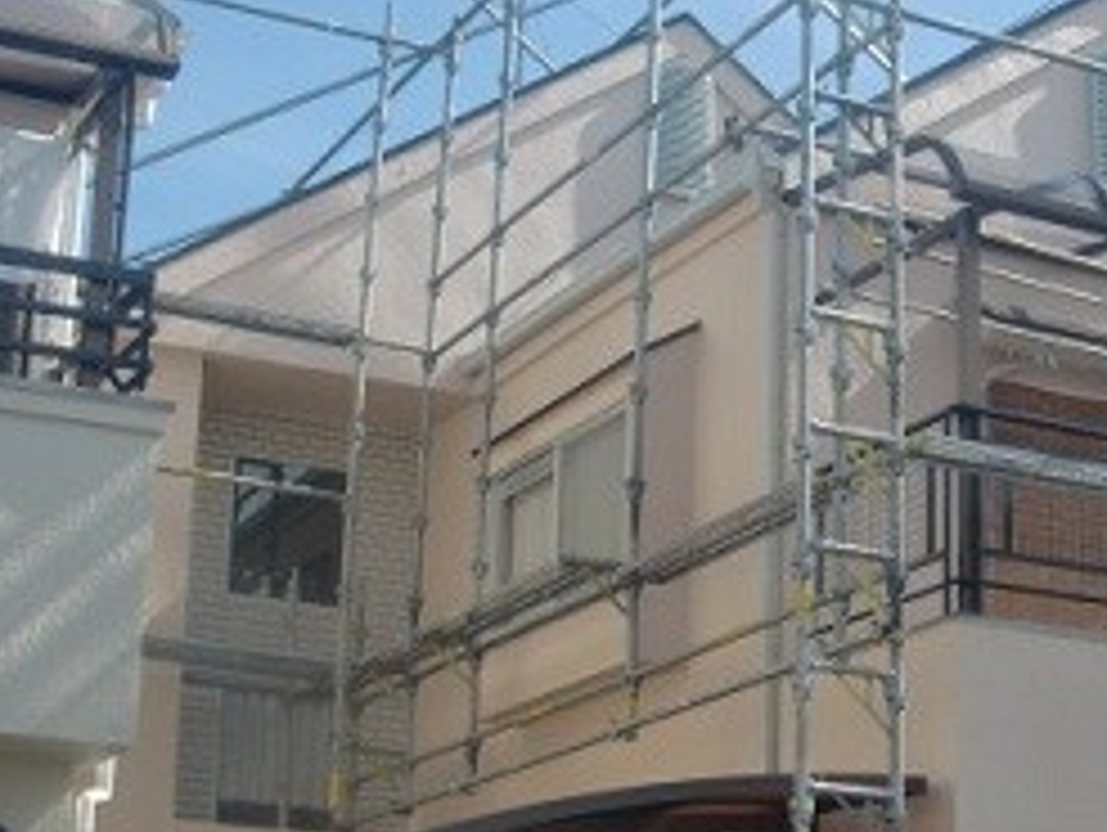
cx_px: 886
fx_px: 2529
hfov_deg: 24.3
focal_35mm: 79
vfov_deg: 18.6
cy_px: 621
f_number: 3.9
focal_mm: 6.66
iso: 64
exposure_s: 1/400
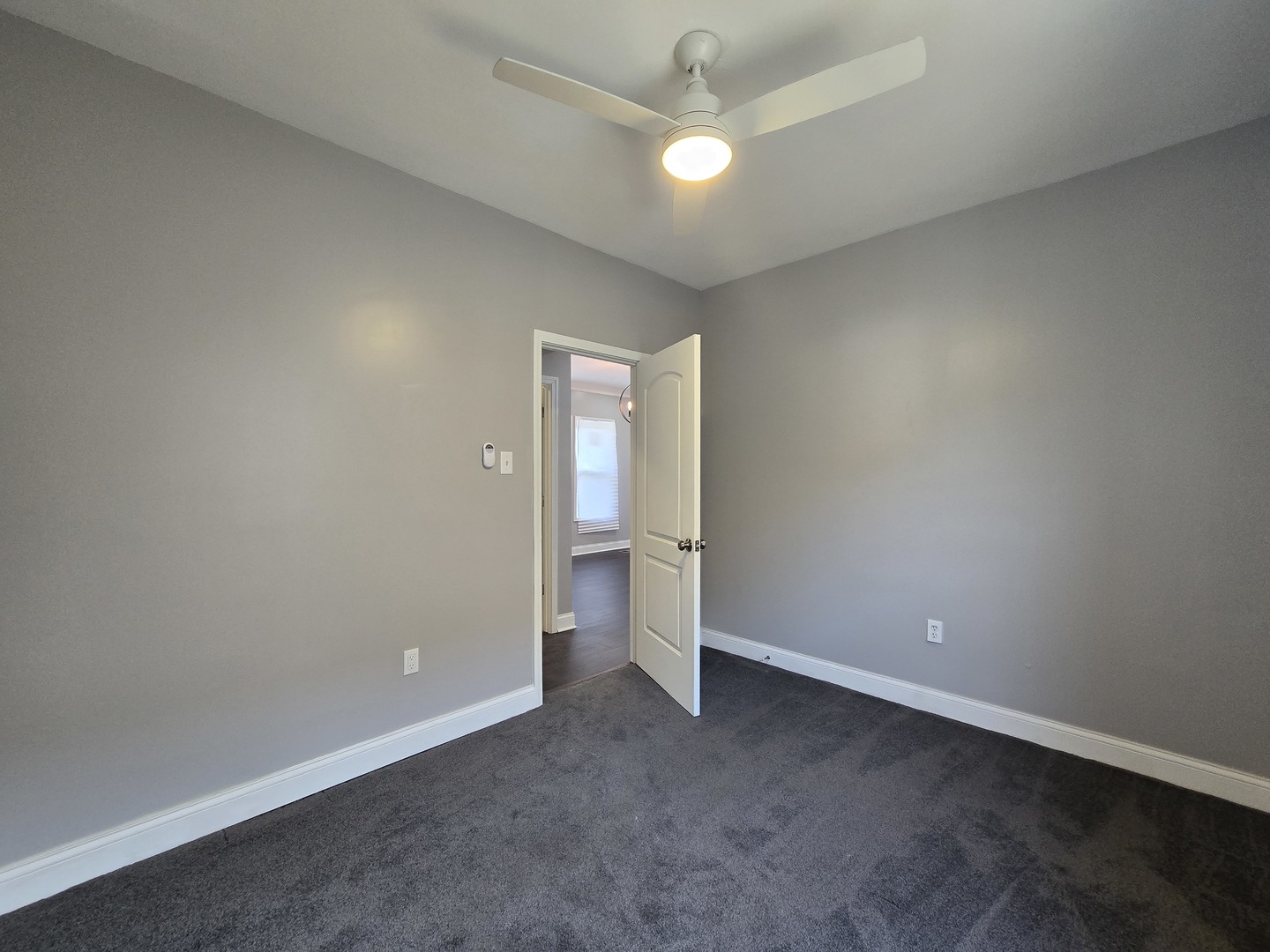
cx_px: 635
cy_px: 476
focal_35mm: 13
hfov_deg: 106.2
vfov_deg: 89.9
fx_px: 477
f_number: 2.2
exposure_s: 1/60
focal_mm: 2.2
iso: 250
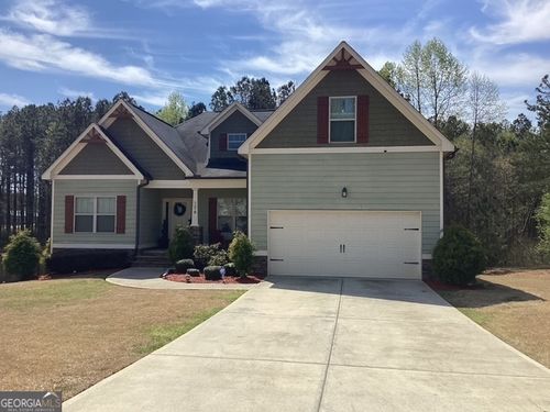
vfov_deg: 45.4
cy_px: 206
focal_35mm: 31
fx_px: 493
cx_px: 275
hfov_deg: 58.4
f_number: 2.4
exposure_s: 1/1942
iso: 25
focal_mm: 3.3
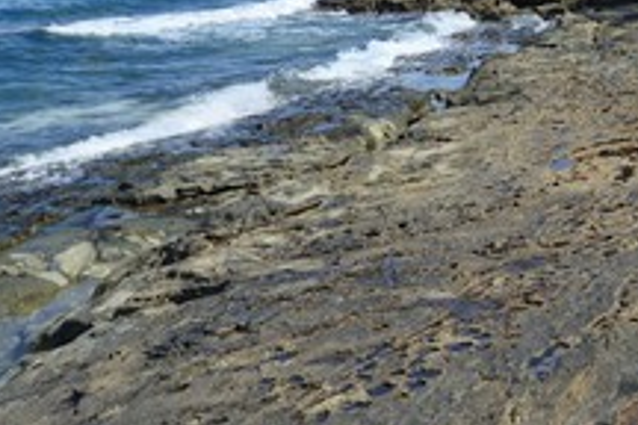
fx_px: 1311
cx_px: 502
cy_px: 41
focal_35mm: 74
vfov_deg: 18.1
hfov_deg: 26.9
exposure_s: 1/200
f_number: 10
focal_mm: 38
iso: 100
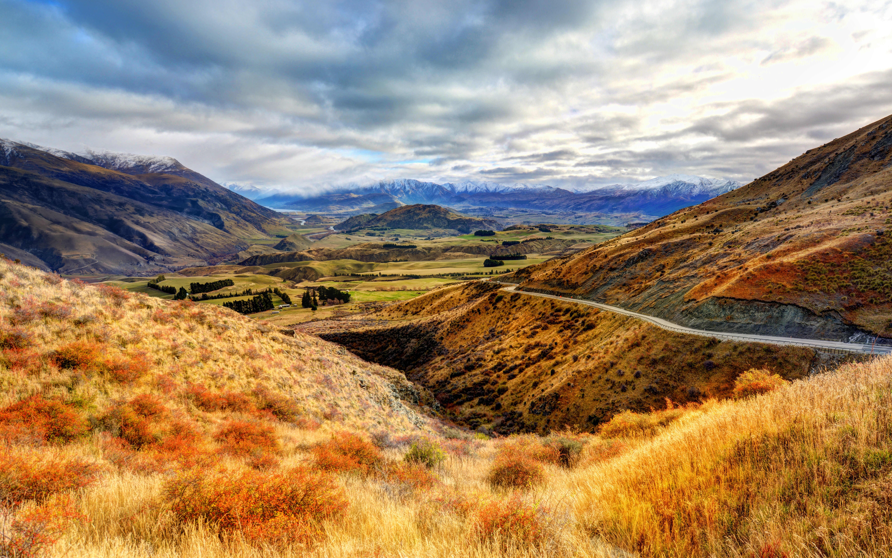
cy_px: 298
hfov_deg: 85.1
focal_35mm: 20
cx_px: 450
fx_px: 486
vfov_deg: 59.6
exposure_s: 1/500
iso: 100
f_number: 5.6
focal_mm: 19
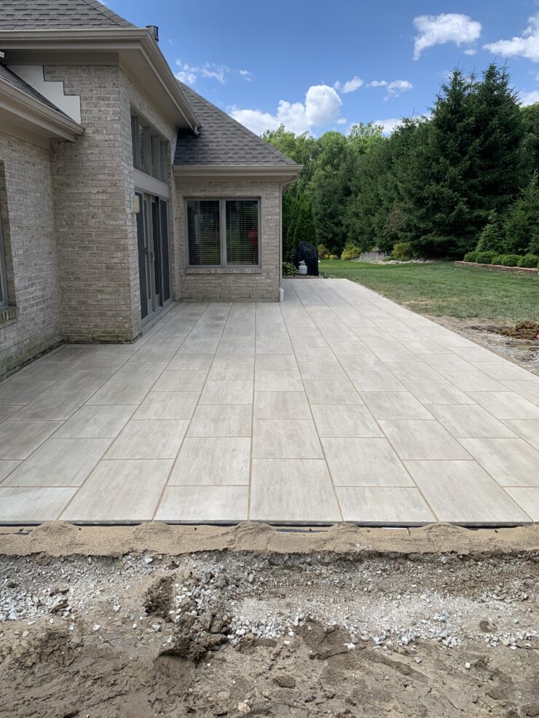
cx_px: 268
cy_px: 348
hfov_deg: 51.4
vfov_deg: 65.3
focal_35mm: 27
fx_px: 560
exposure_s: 1/1368
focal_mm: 4.25
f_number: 1.8
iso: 25
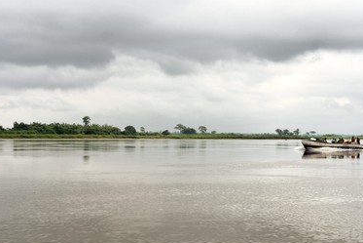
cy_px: 136
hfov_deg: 31.9
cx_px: 199
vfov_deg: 21.6
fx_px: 635
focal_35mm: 63
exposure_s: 1/800
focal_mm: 56
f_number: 11
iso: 800
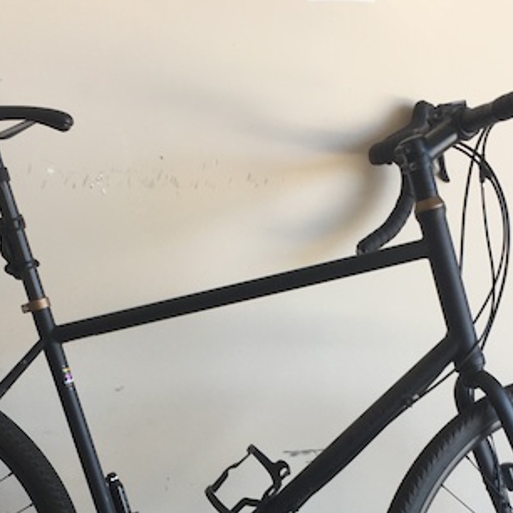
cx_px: 193
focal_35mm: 67
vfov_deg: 24.8
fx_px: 1123
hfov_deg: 25.6
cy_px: 488
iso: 32
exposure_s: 1/60
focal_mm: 4.15
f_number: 2.2
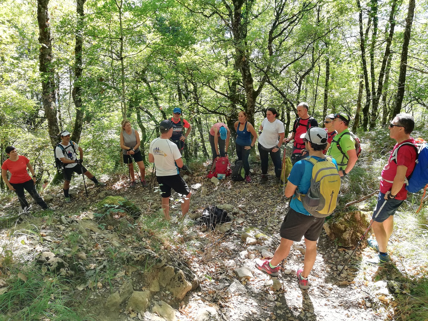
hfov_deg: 67.3
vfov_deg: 53.1
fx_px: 321
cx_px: 214
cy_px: 160
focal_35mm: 26
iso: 80
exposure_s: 1/100
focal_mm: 3.81
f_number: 2.2
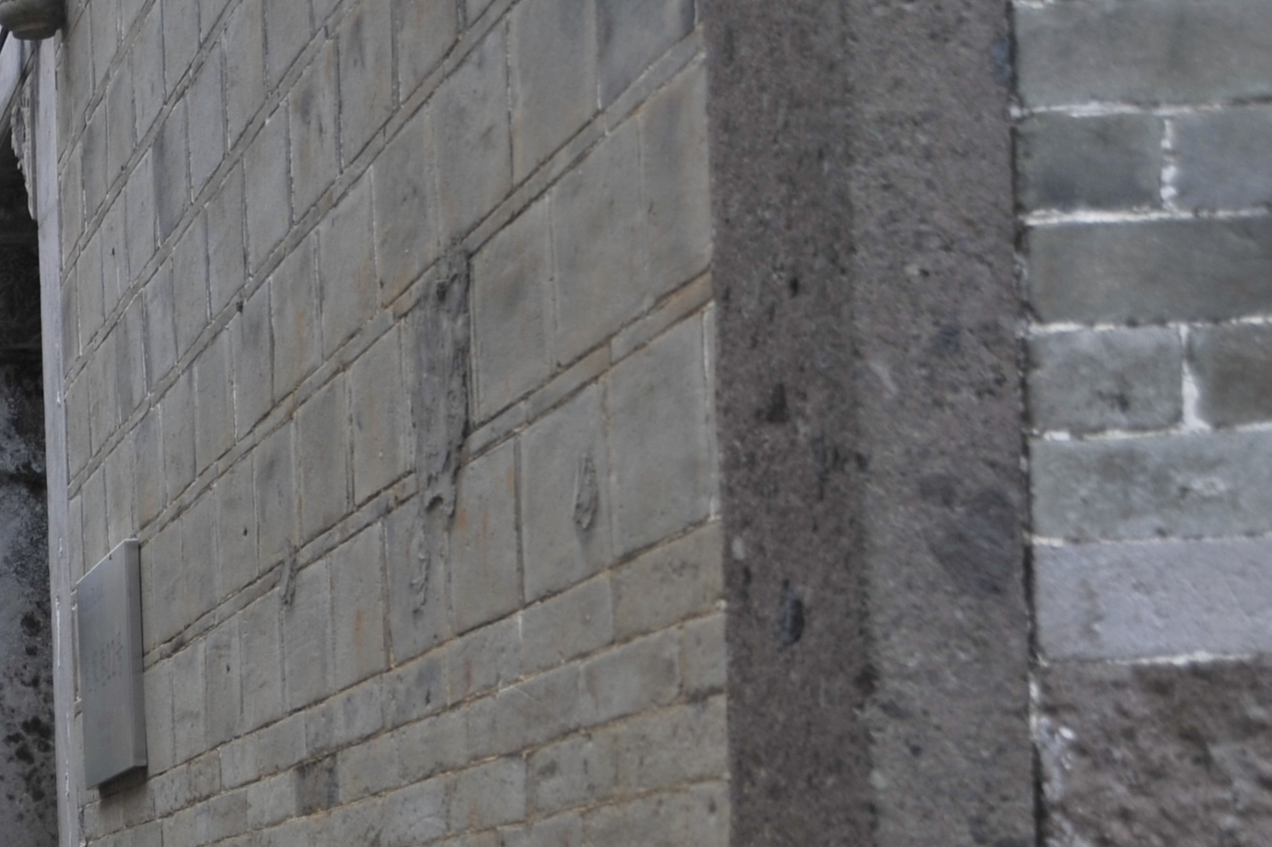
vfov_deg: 12.5
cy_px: 901
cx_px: -519
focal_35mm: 108
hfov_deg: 17.4
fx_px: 3814
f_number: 5
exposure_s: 1/200
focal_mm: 35
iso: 200
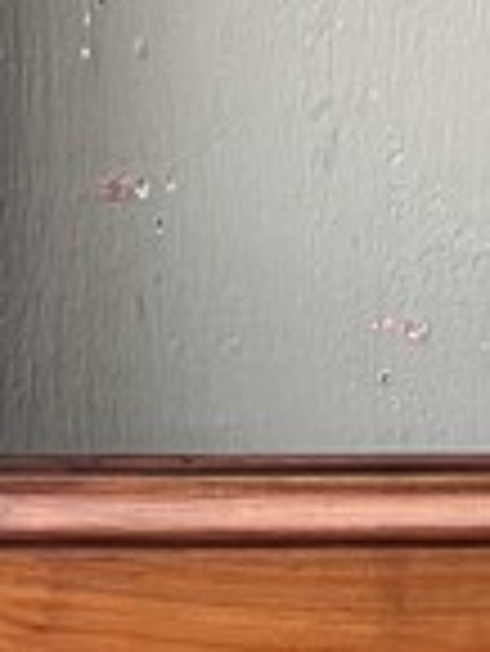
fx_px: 3600
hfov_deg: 7.5
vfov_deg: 9.3
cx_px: 926
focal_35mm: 191
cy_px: -866
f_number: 1.5
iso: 125
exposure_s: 1/83
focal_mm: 5.7
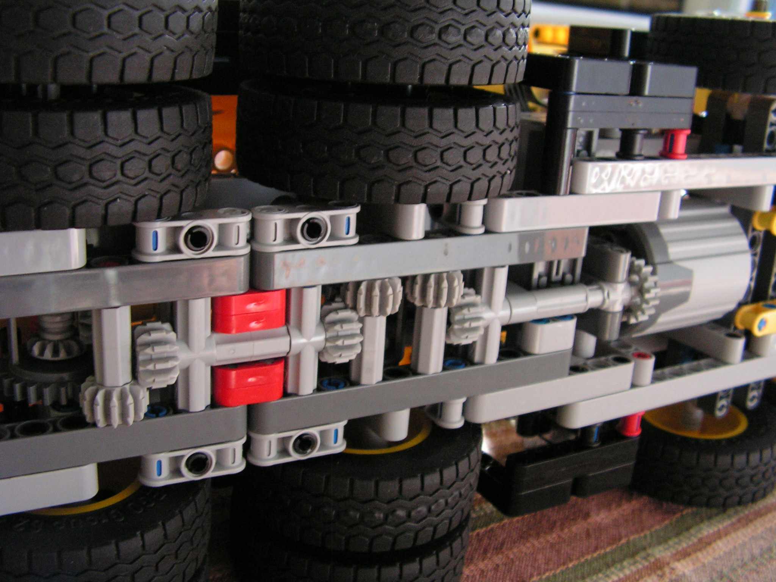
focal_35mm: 38
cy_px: 291
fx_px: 852
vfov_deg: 37.7
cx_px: 388
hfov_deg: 49.0
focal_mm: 6.4
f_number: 3.2
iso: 200
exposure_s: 1/20
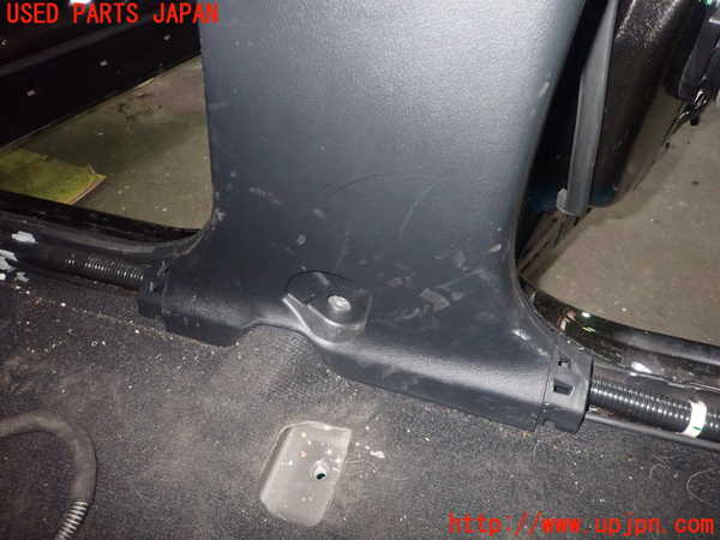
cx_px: 360
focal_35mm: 25
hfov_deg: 69.4
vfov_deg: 54.9
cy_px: 270
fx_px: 520
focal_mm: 4.5
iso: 800
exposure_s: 1/30
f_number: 5.6
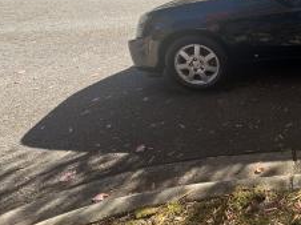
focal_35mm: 29
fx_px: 252
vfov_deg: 45.3
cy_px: 40
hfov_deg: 46.2
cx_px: 329
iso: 32
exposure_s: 1/132
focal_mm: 1.57
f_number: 1.8
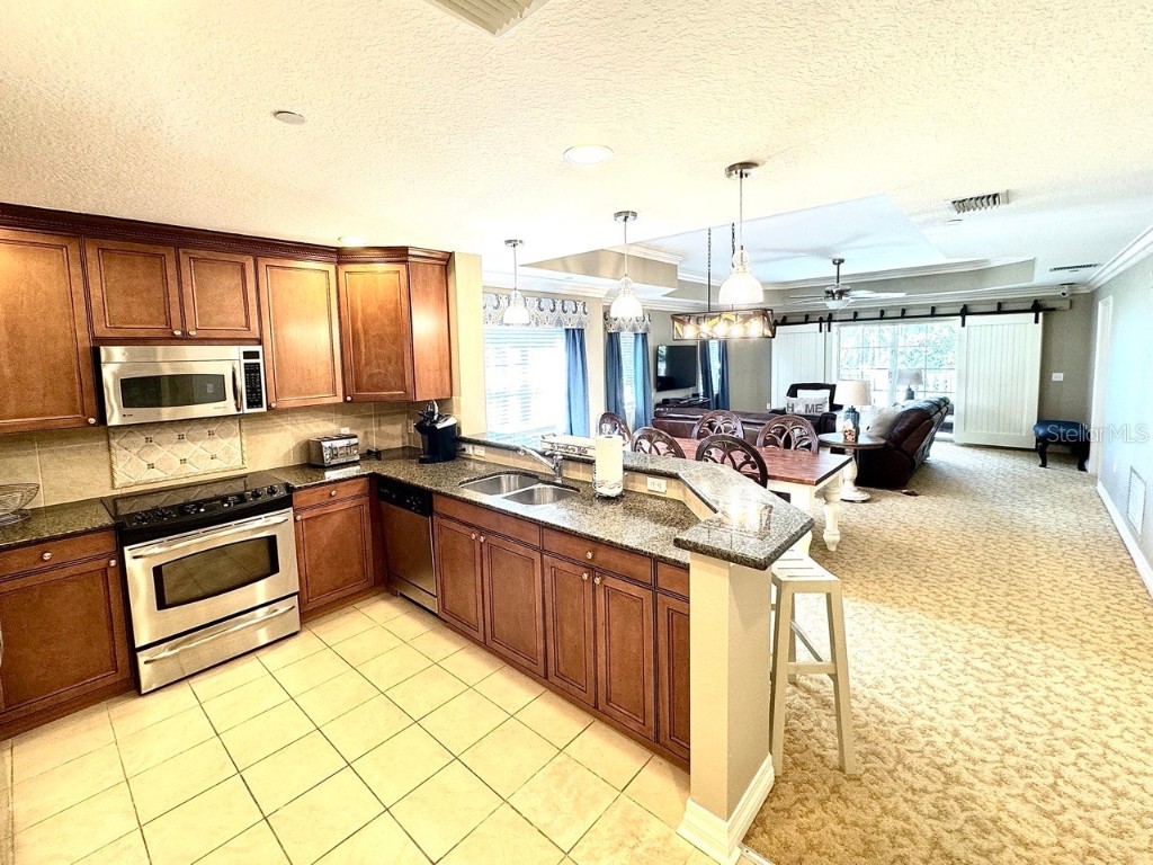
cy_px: 432
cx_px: 576
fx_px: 466
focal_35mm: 14
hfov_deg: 102.1
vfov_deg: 85.7
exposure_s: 1/60
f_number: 2.2
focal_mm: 2.22
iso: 200
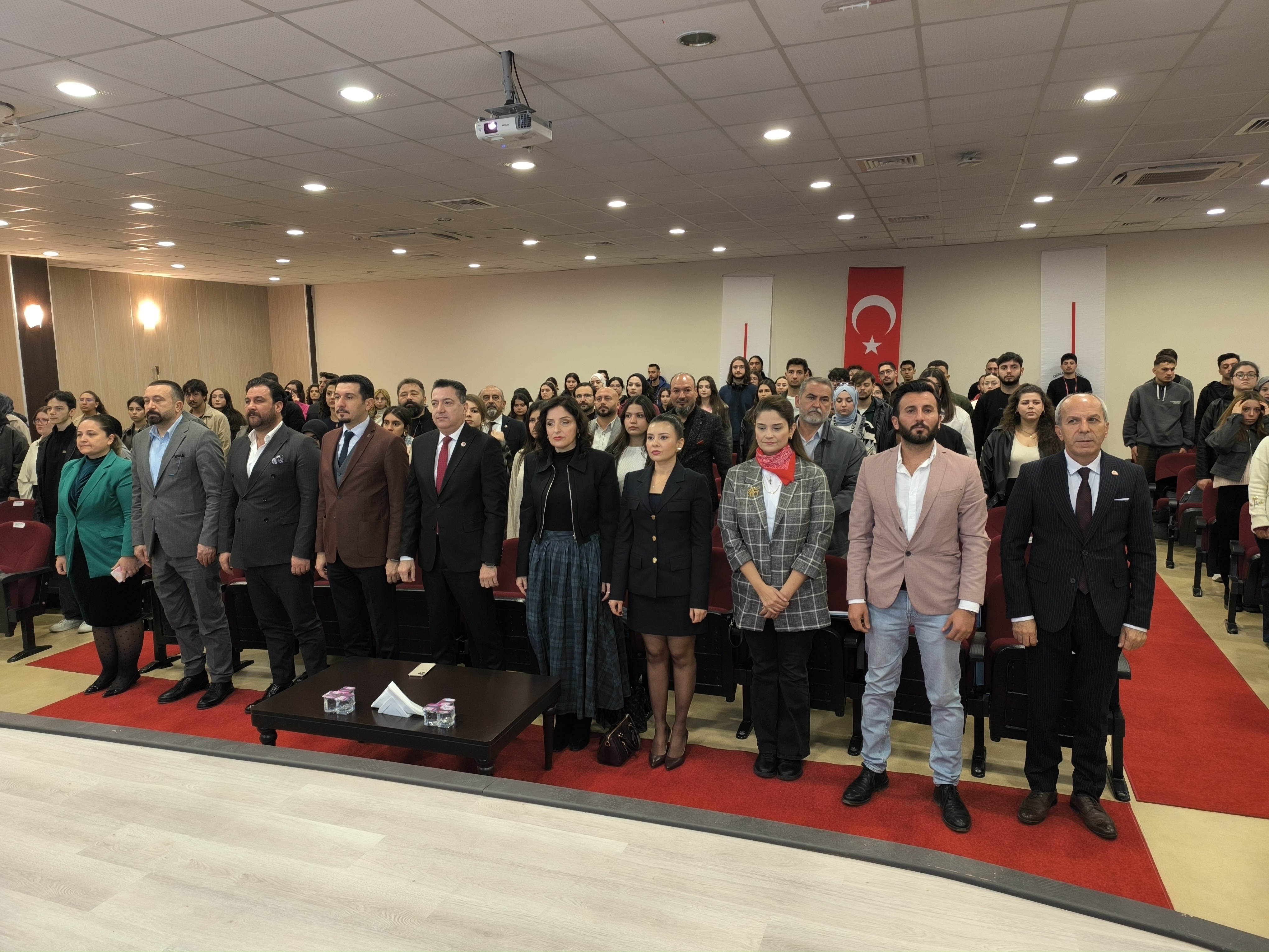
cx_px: 634
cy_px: 476
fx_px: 843
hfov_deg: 73.9
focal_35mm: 23
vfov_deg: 58.9
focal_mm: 6.14
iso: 1250
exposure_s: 1/33.3
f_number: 1.65
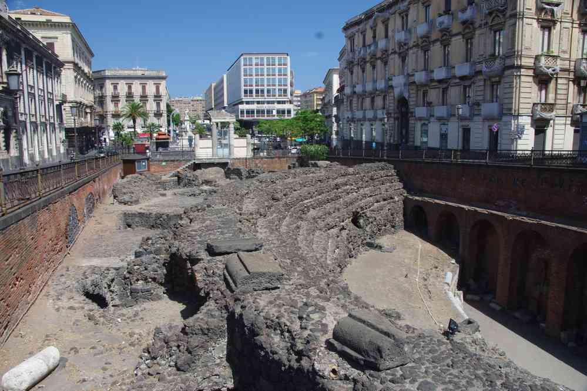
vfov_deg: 42.3
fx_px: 505
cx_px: 294
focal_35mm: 31
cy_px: 196
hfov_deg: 60.3
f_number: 11
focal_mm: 20.6
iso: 200
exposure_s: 1/60
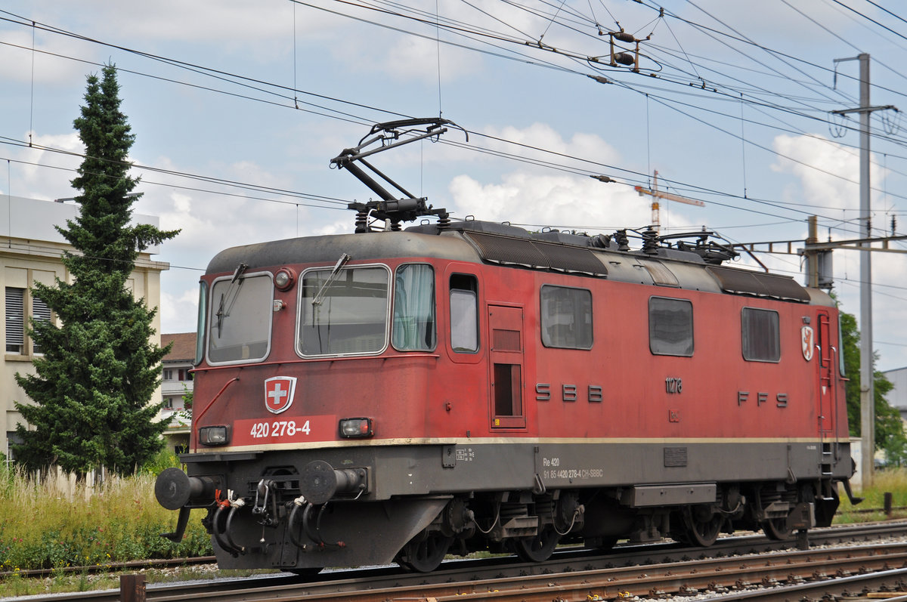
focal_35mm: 105
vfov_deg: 13.0
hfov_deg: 19.5
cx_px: 454
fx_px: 2642
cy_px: 301
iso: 250
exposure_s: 1/1000
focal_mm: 70
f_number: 5
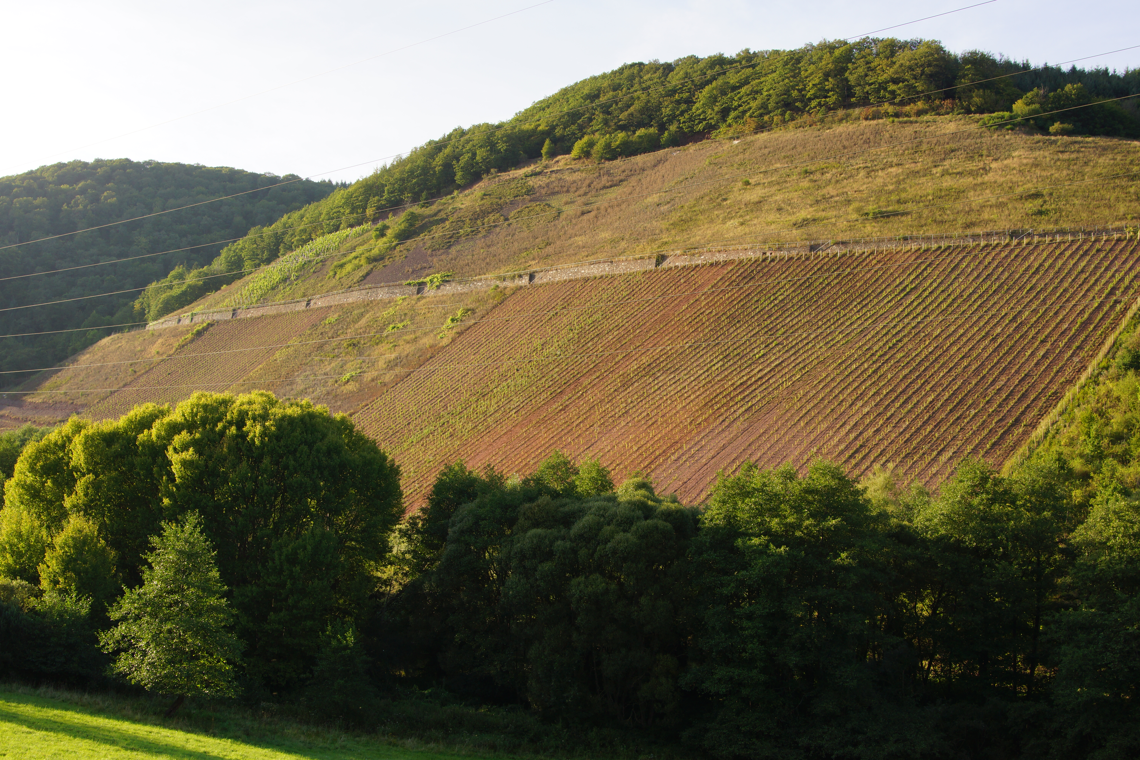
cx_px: 570
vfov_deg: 31.9
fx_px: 1330
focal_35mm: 42
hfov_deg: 46.4
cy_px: 380
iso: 100
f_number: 8
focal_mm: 28
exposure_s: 1/80
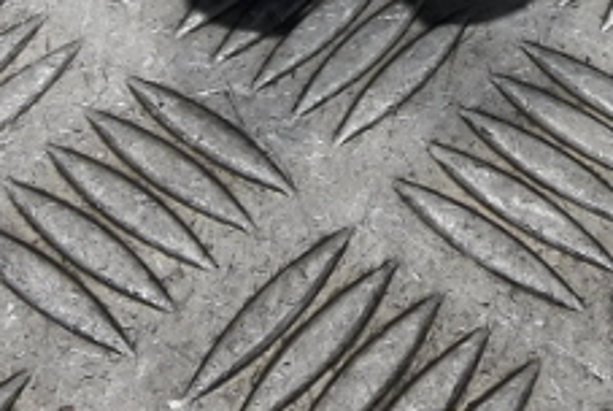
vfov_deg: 15.5
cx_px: 378
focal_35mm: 82
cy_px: -187
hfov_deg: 24.7
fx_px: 1398
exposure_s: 1/33
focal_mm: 3.7
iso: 125
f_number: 1.9
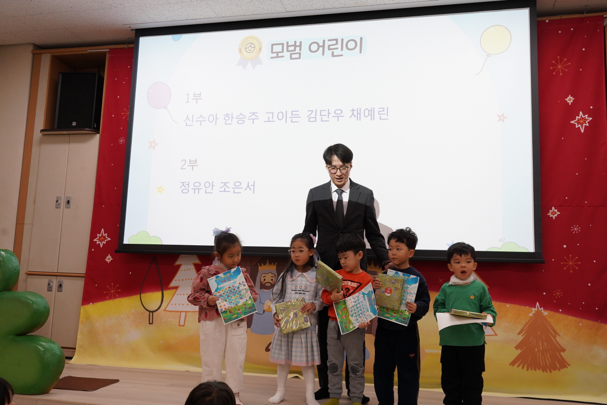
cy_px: 202
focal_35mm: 34
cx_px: 304
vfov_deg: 38.9
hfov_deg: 55.8
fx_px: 573
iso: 2500
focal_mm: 34
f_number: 6.3
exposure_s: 1/200
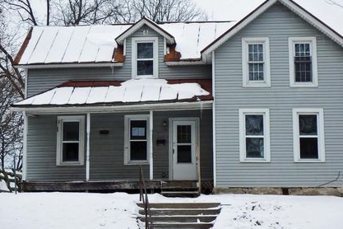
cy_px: 102
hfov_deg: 28.4
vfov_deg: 19.2
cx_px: 183
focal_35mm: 71
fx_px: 676
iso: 125
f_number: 5.1
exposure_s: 1/400
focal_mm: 10.1
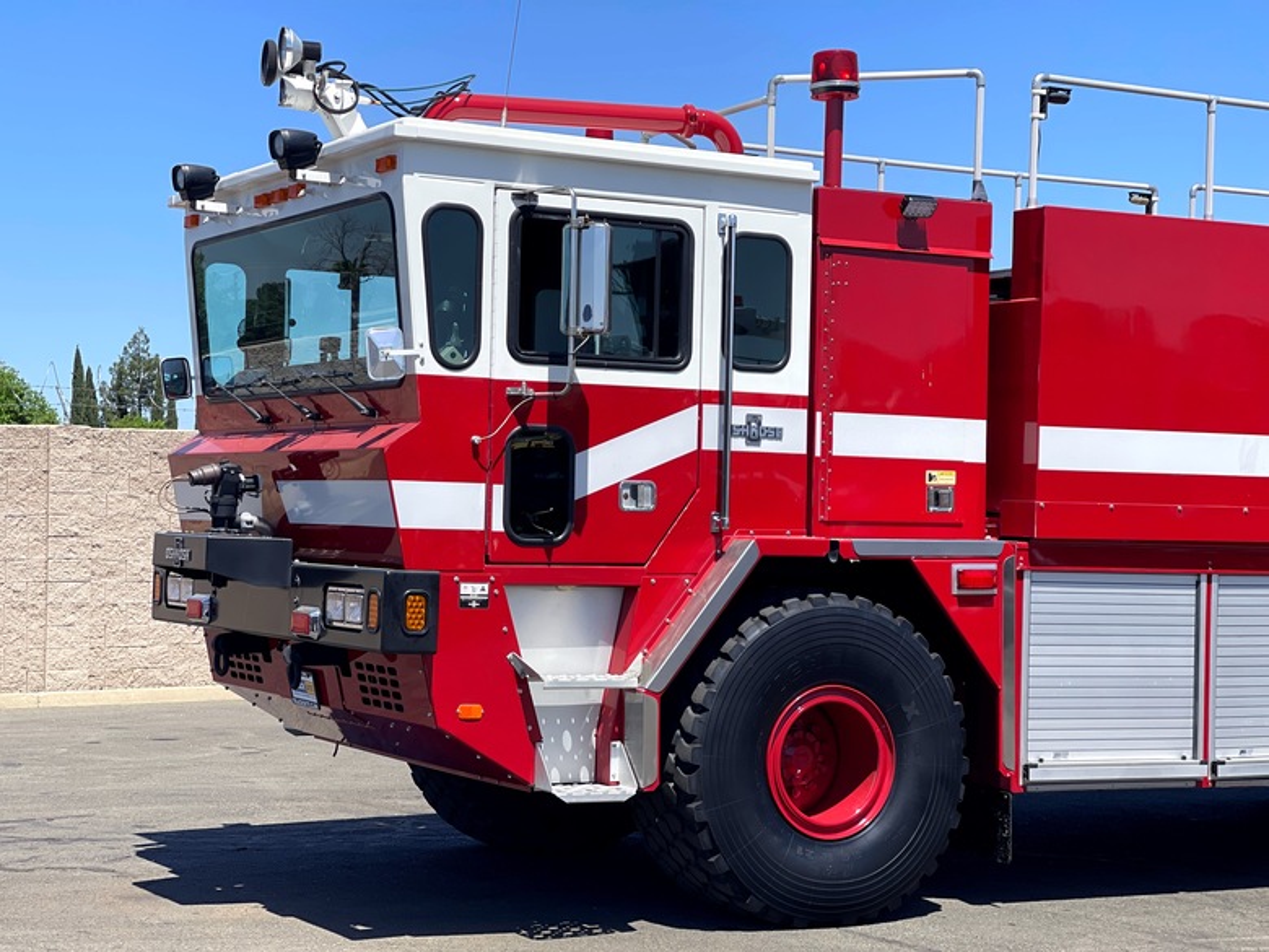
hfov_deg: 30.3
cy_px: 476
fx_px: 2346
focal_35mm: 64
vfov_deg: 22.9
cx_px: 634
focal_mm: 7.5
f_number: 2.2
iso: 32
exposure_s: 1/1340
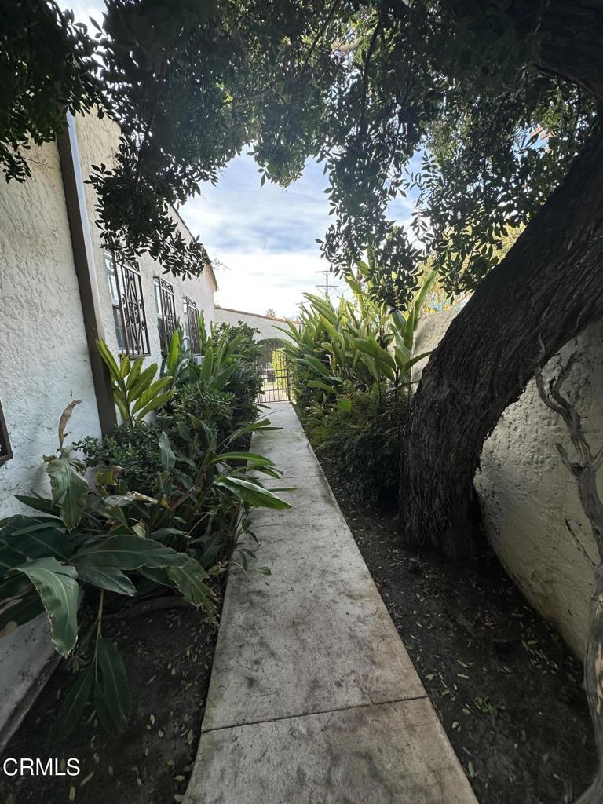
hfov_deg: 85.7
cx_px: 302
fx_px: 325
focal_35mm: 14
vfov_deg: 102.1
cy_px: 402
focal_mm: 2.22
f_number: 2.2
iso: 40
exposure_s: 1/256
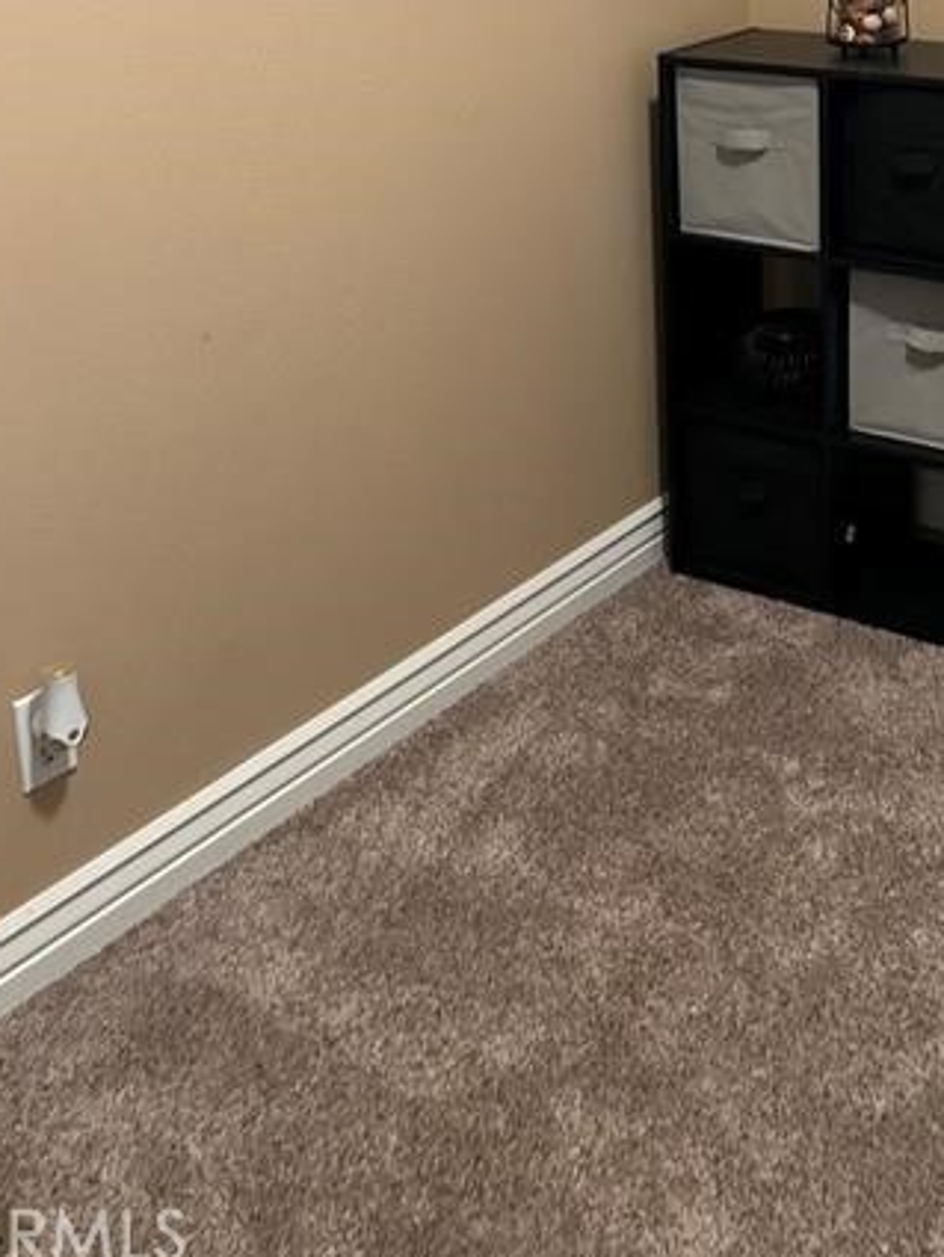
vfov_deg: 37.9
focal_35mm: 47
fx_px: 1708
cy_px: 142
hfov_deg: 30.3
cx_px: 716
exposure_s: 1/60
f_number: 1.5
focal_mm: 5.7
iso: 400
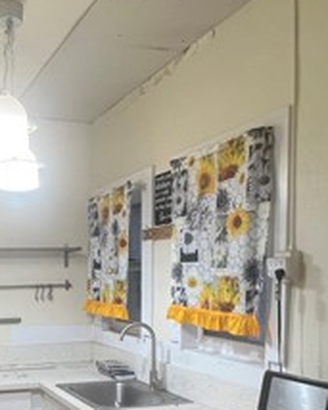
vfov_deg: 46.2
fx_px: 461
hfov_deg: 35.8
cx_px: 10
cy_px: 310
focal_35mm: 38
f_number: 1.8
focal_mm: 1.57
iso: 160
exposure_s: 1/60
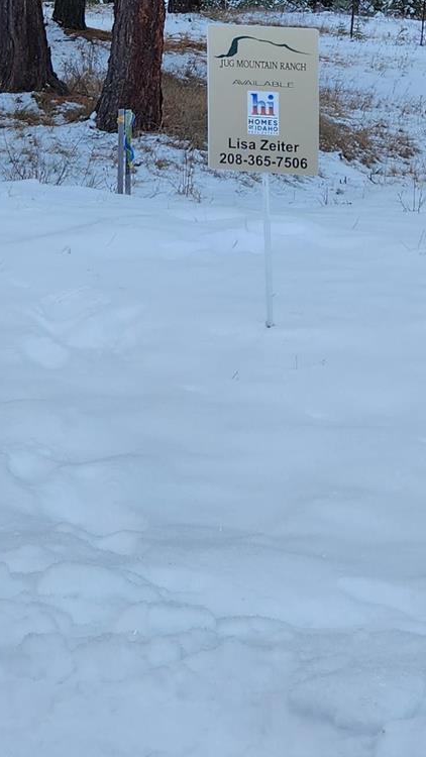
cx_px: 281
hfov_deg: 15.7
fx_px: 1546
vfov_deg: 25.2
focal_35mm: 77
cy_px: -115
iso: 25
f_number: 1.8
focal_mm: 5.4
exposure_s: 1/180
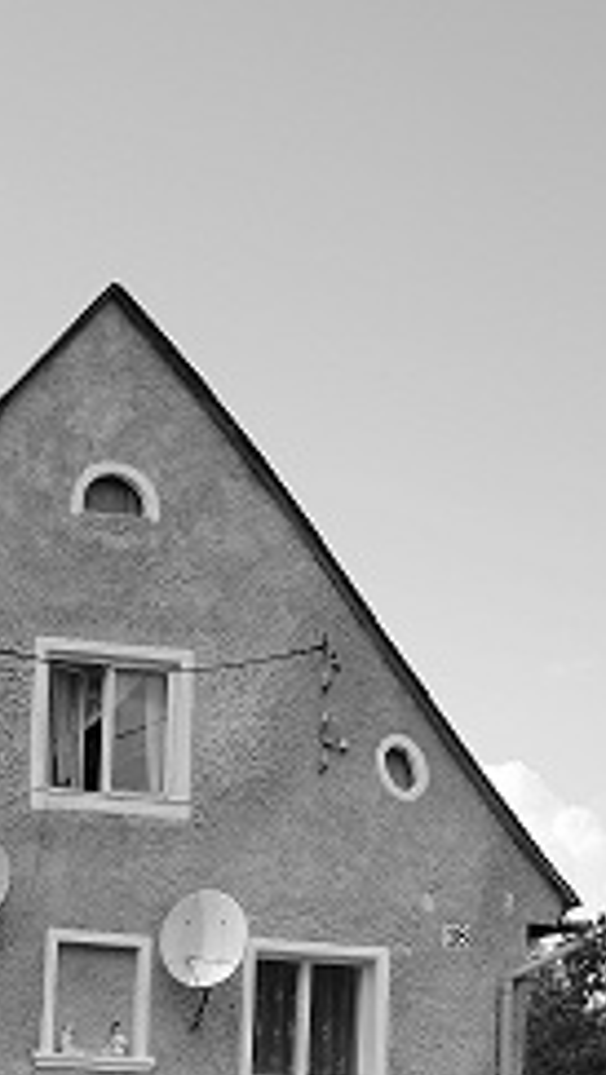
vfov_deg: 23.4
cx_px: -27
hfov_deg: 14.3
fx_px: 2376
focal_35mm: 83
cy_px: 1270
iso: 400
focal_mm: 21
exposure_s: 1/2000
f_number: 4
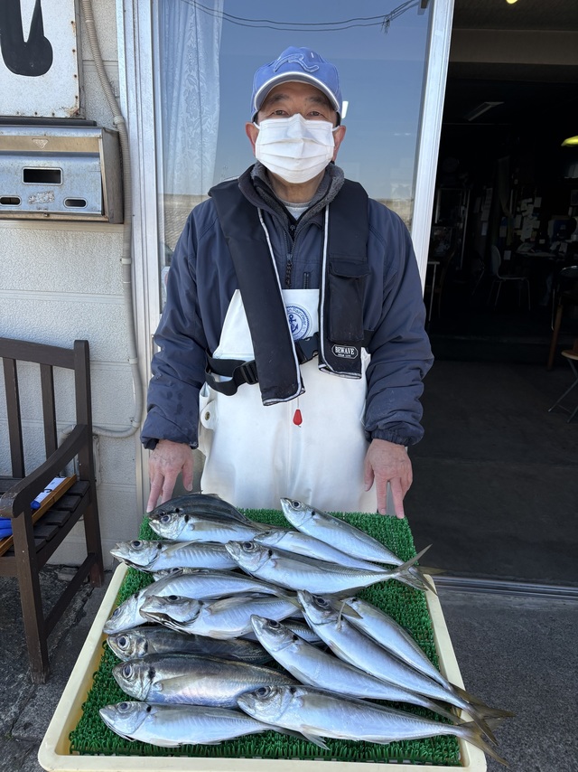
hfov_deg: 53.0
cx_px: 289
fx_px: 579
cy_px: 386
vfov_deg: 67.3
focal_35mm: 26
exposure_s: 1/935
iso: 50
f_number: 1.6
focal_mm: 5.96
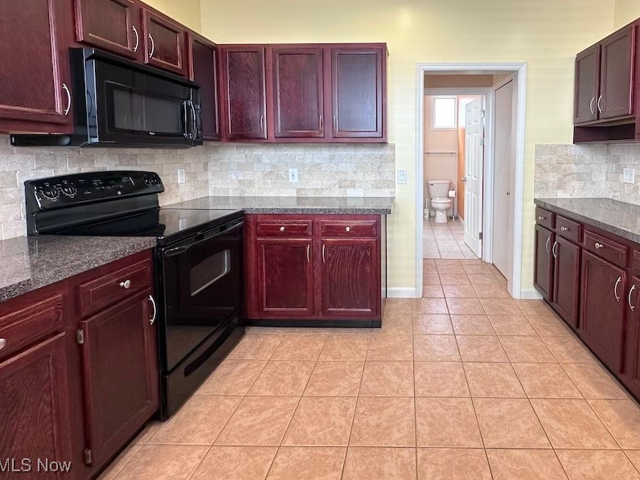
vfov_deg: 70.2
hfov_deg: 85.9
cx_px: 404
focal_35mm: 18
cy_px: 174
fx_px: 333
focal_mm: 2.22
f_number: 2.2
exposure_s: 1/60
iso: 160
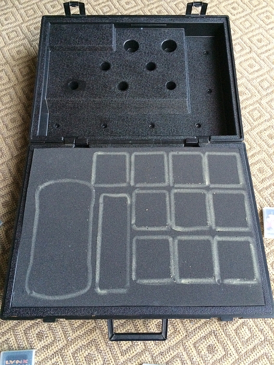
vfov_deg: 61.7
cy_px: 182
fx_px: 306
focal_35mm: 29
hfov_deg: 48.2
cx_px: 137
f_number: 2.2
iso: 320
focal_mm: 4.15
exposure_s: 1/30
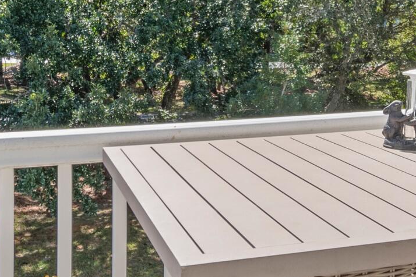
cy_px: 39
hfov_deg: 31.4
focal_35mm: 63
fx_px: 728
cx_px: 309
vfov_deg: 21.2
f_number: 5.6
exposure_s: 1/125
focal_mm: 10
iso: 100
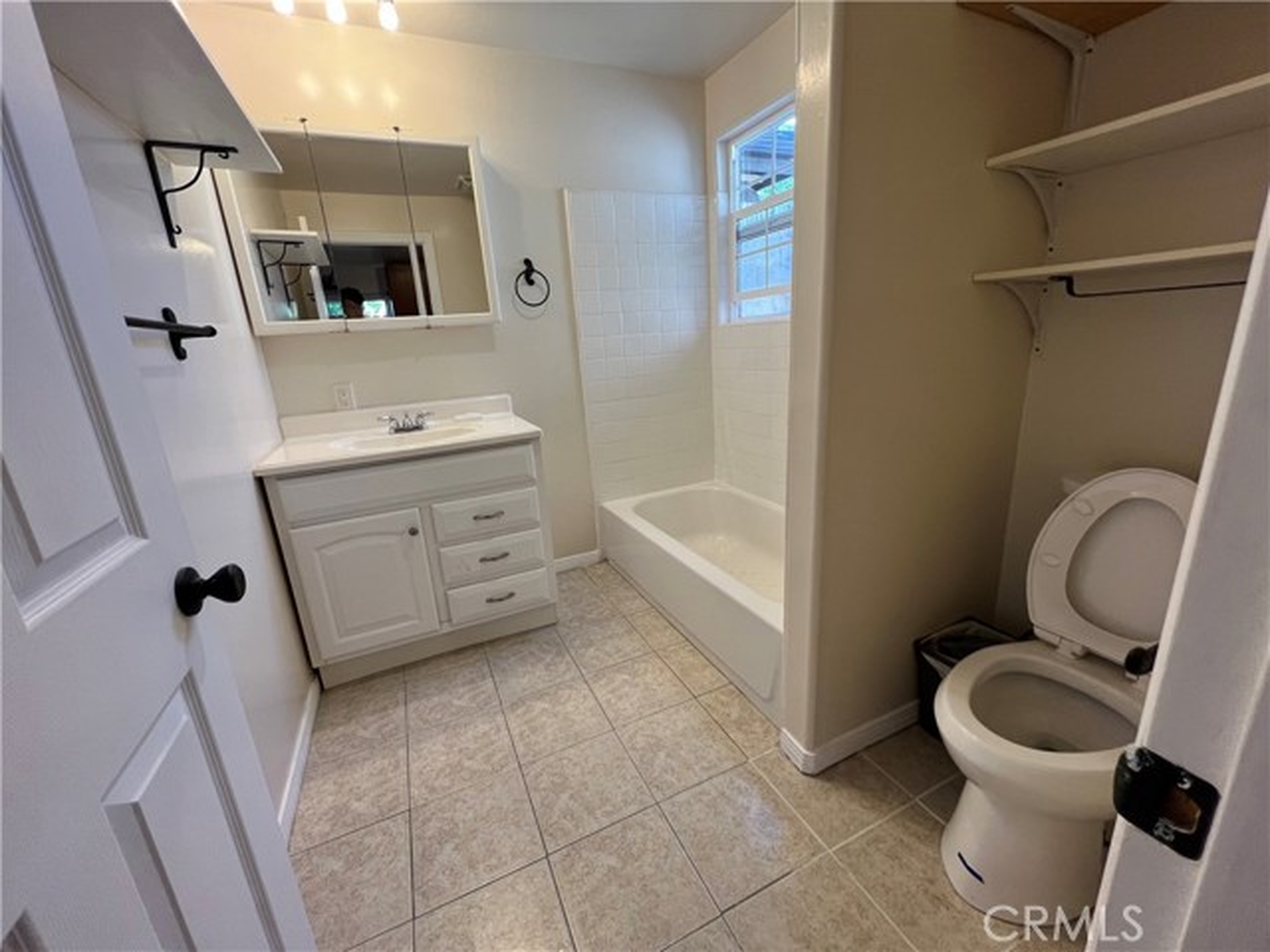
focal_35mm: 13
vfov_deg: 89.9
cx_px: 635
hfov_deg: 106.2
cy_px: 476
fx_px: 477
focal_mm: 1.57
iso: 125
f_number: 1.8
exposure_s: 1/120
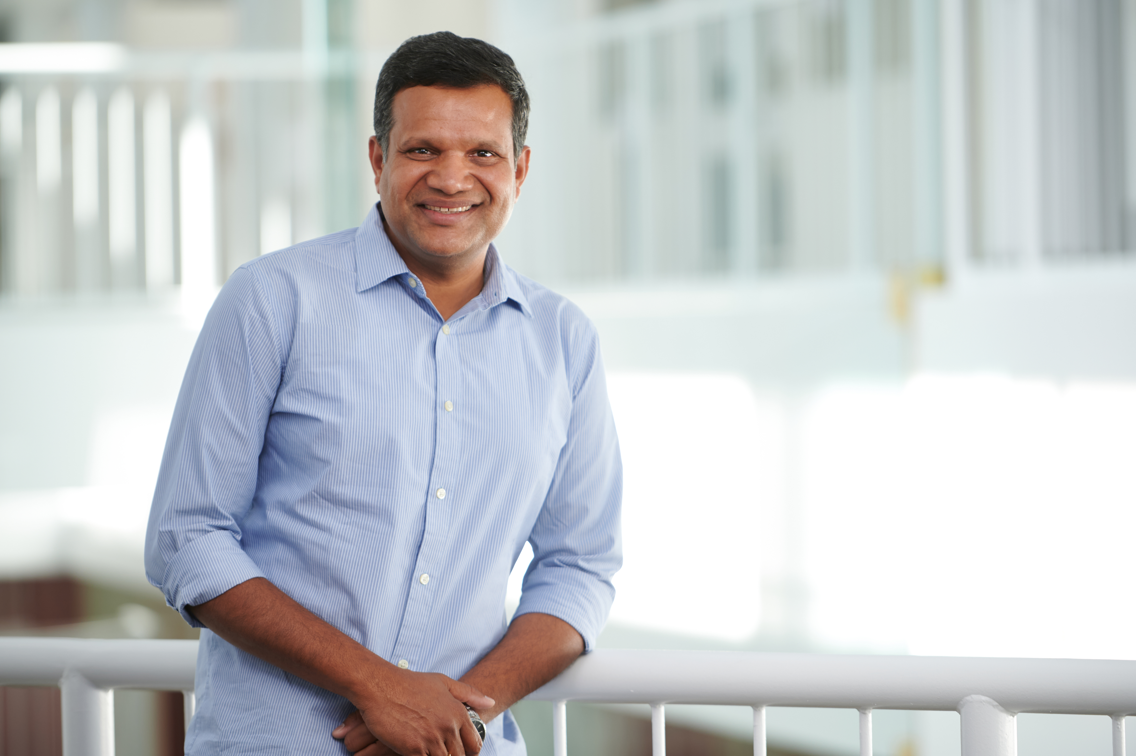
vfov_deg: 8.8
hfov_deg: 13.3
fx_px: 4888
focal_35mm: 155
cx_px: 568
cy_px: 378
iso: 250
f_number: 4
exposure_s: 1/125
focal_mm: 155
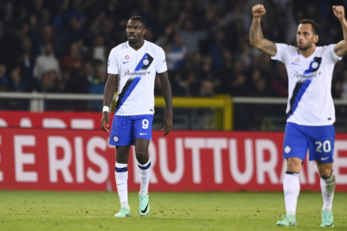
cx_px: 178
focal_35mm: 629
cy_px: 113
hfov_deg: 3.3
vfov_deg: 2.2
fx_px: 6059
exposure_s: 1/1000
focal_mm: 400
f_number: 3.5
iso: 2000
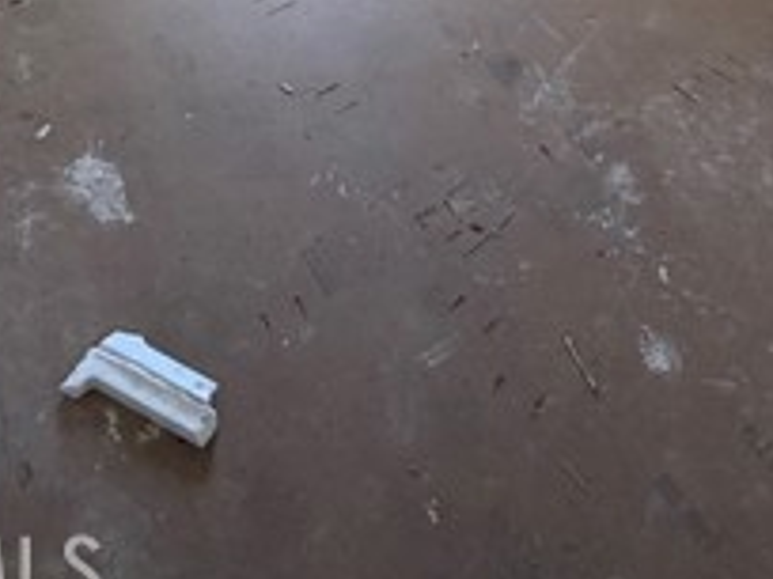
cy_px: -284
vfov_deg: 25.2
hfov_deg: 42.7
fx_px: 983
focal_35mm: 44
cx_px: 307
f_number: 2.2
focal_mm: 2.22
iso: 160
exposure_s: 1/121
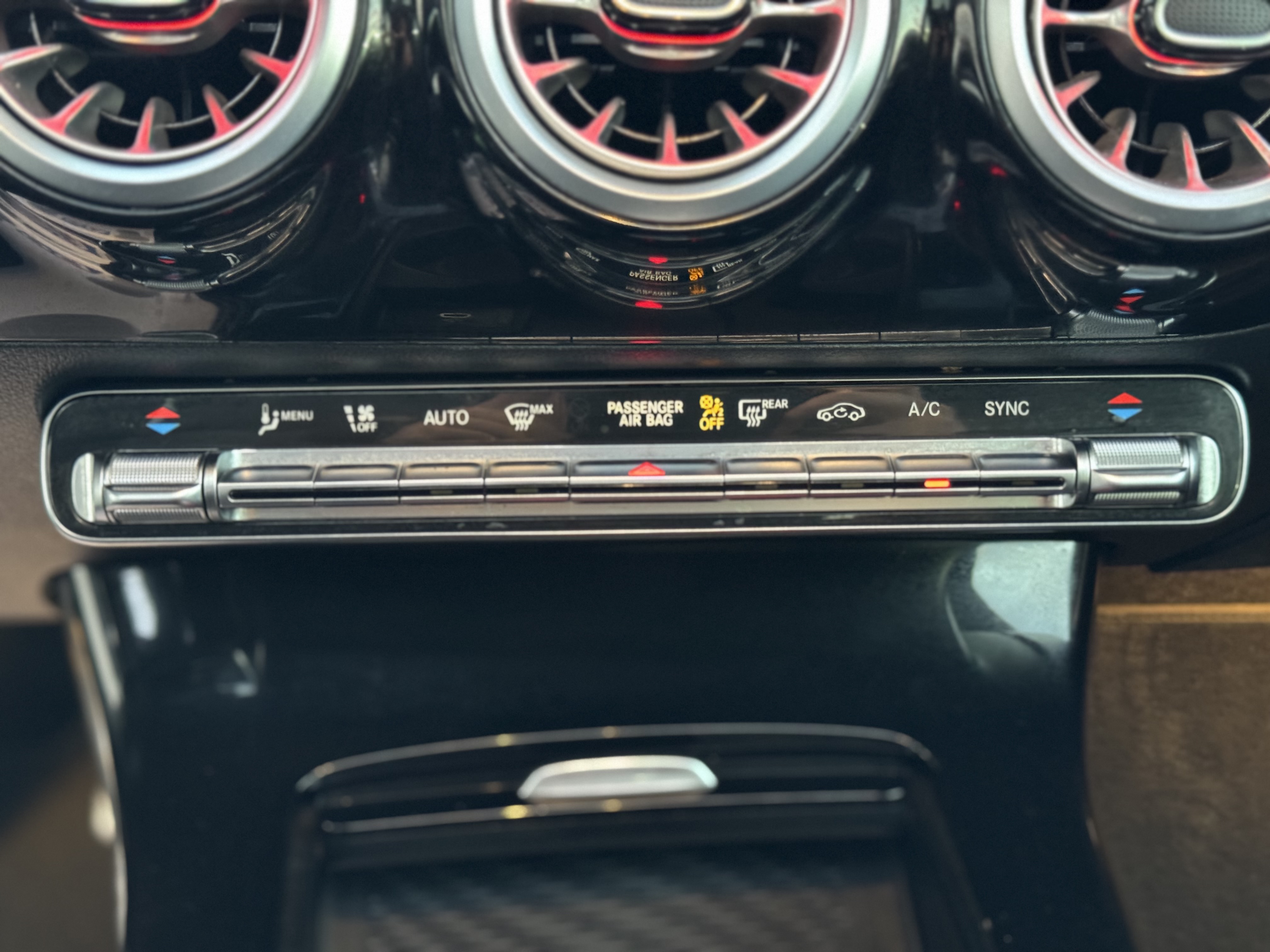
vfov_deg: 30.3
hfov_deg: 39.7
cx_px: 635
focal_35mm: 48
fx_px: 1761
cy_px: 476
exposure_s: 1/18
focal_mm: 6.76
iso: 800
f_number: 1.78
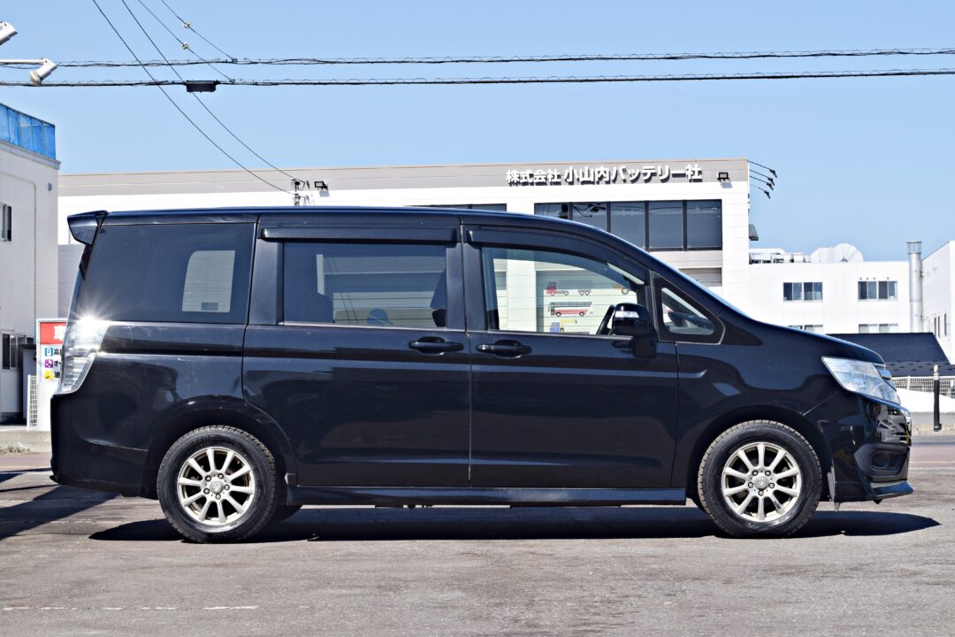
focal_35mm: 75
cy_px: 318
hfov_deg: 27.0
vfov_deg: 18.2
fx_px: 1989
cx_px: 478
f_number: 9
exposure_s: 1/320
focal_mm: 50
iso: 200
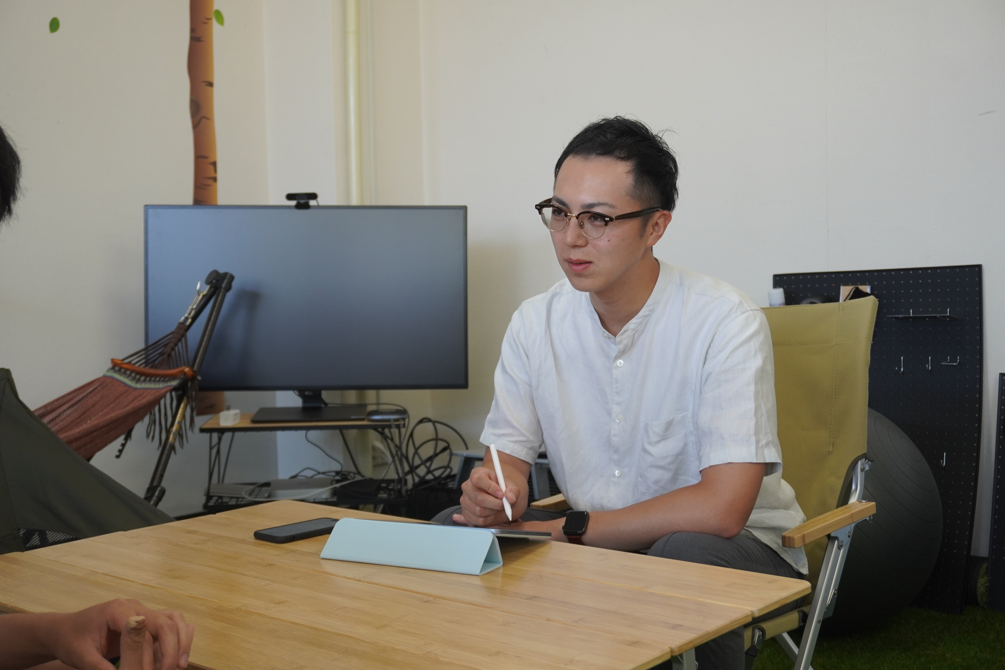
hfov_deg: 45.0
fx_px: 1214
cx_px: 502
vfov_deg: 30.8
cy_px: 335
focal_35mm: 44
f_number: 4.5
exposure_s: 1/160
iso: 640
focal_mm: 29
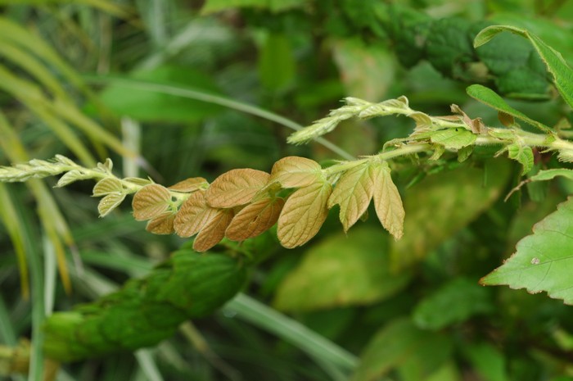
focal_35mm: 90
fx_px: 1431
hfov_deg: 22.6
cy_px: 190
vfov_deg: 15.2
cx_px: 286
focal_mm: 60
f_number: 8
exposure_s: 1/125
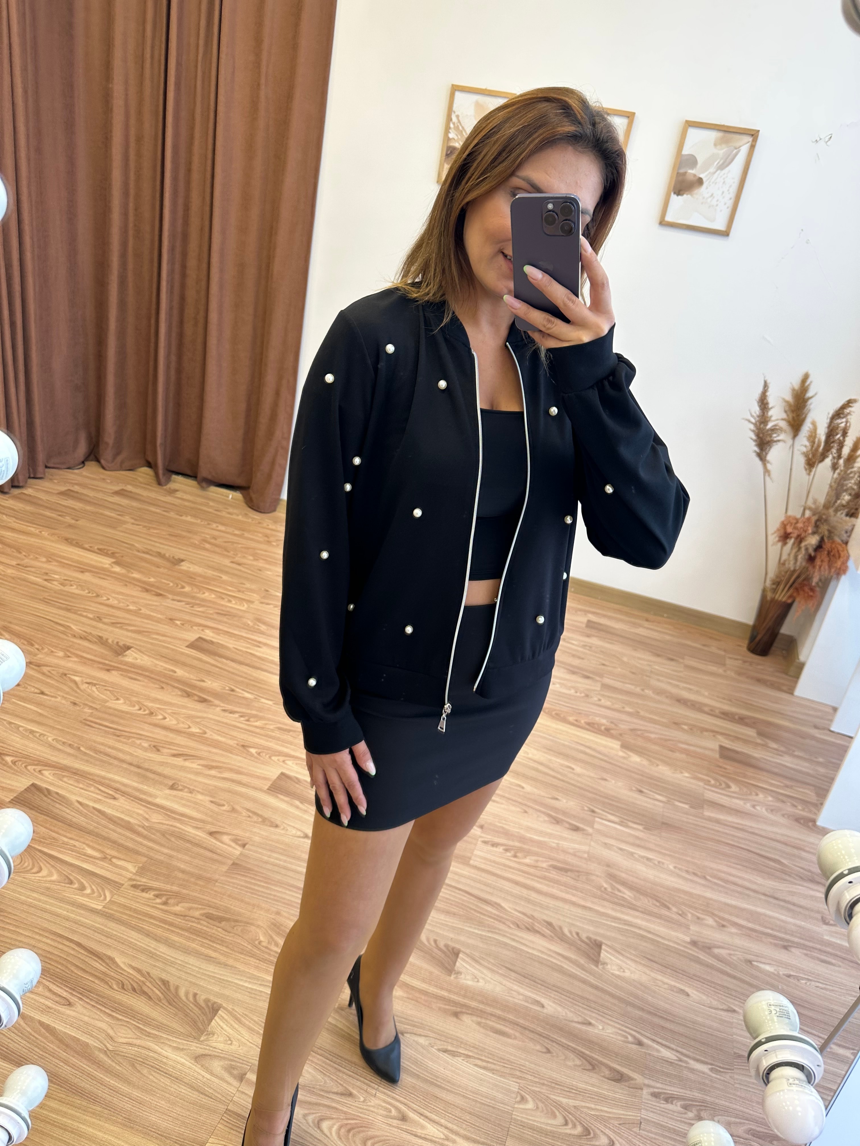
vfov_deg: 71.6
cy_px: 573
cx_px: 430
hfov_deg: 56.8
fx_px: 795
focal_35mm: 24
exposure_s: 1/121
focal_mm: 6.86
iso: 100
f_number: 1.78
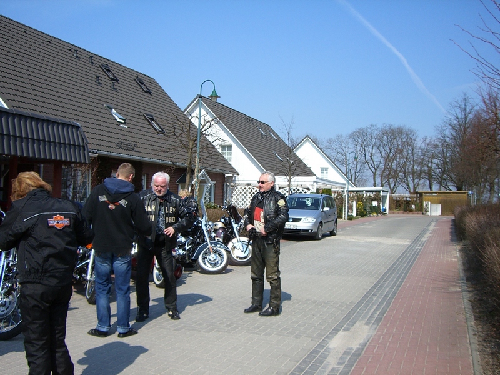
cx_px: 250
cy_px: 188
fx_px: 549
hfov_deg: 49.0
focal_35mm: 38
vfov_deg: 37.7
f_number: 4.3
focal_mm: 6.2
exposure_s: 1/640
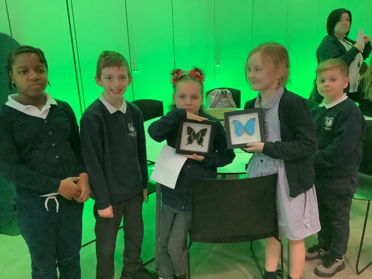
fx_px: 333
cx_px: 186
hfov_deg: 58.4
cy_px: 140
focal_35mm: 31
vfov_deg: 45.4
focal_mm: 3.3
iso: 400
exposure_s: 1/25
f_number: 2.4
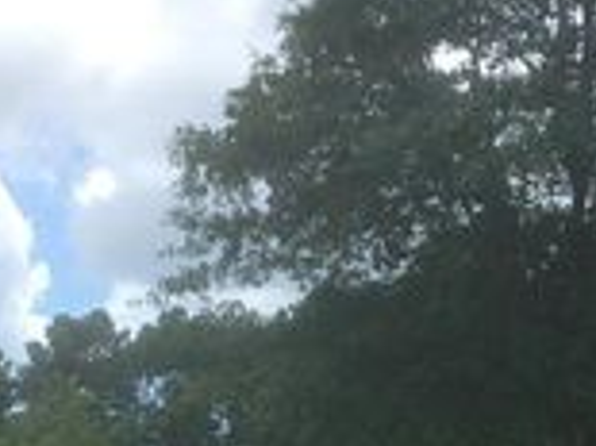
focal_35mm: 100
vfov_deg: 14.0
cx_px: 308
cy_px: 621
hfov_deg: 19.7
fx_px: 1720
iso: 25
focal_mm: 3.3
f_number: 2.4
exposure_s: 1/668
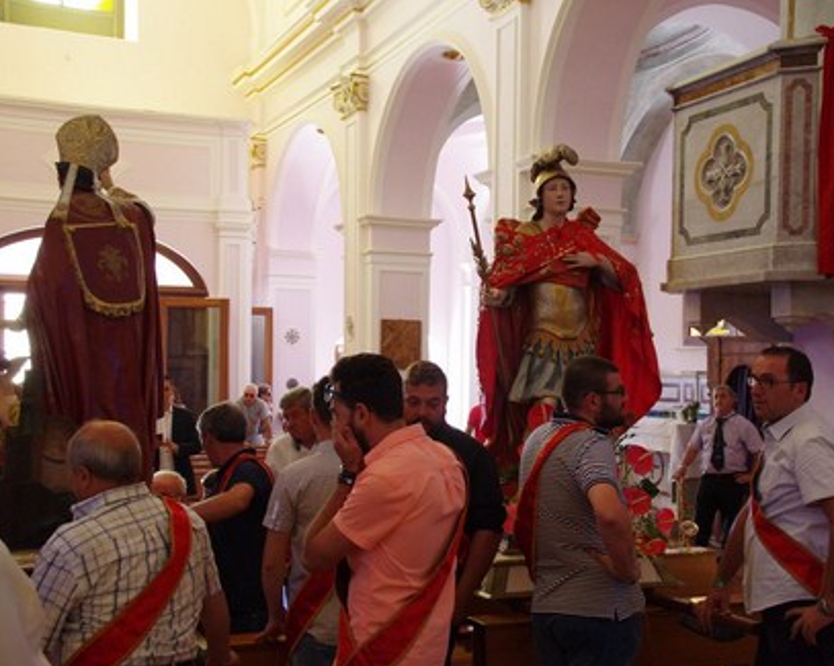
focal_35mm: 45
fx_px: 1110
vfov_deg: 33.4
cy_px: 339
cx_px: 459
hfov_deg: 41.1
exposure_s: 1/30
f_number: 6.3
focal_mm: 26
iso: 1600
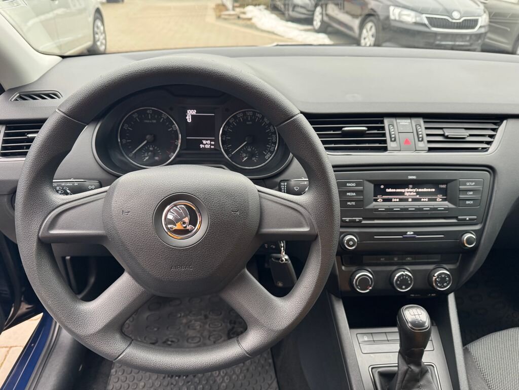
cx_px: 260
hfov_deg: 71.6
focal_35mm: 24
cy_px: 195
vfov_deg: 56.8
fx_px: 360
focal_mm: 6.76
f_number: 1.78
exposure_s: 1/54
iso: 250
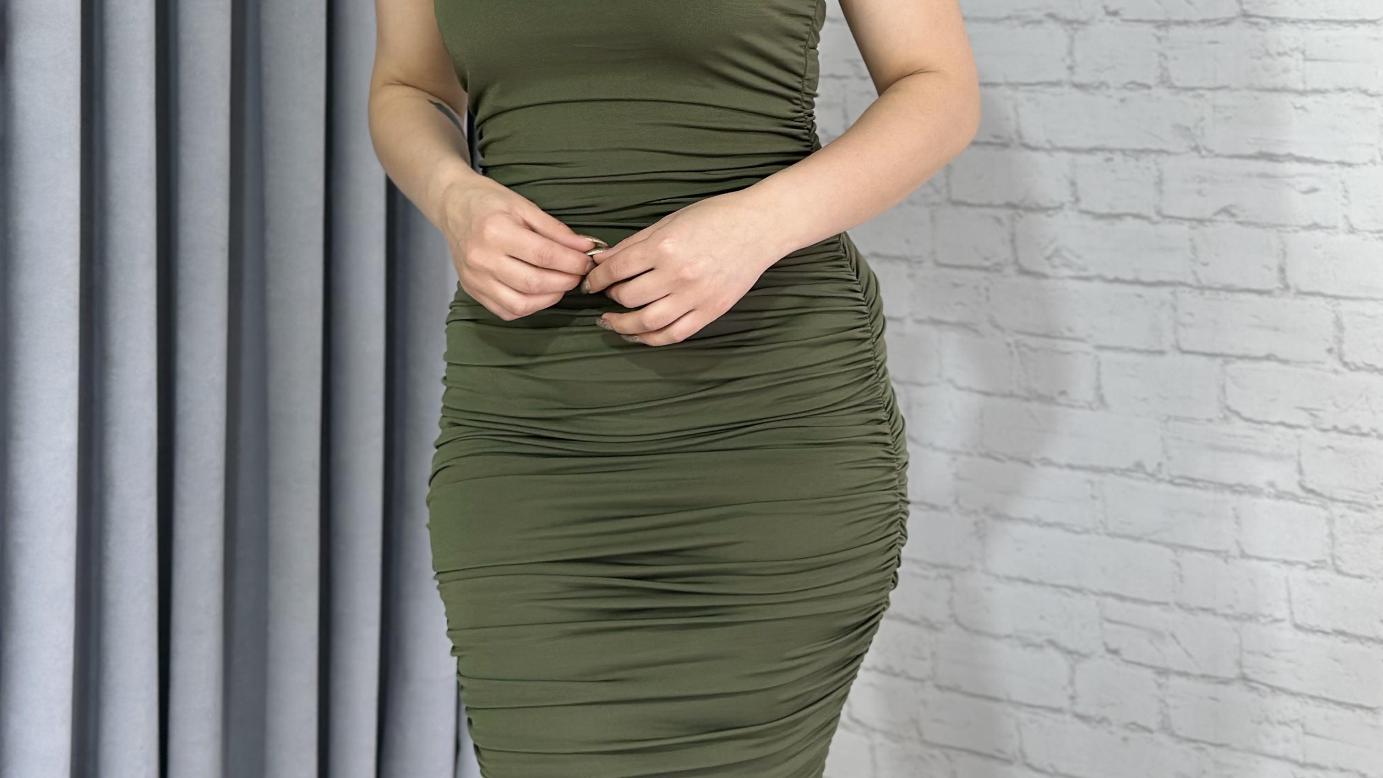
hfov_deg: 30.2
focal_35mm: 70
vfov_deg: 17.1
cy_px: 150
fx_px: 2567
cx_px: 694
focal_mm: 6.86
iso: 80
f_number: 1.78
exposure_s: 1/100
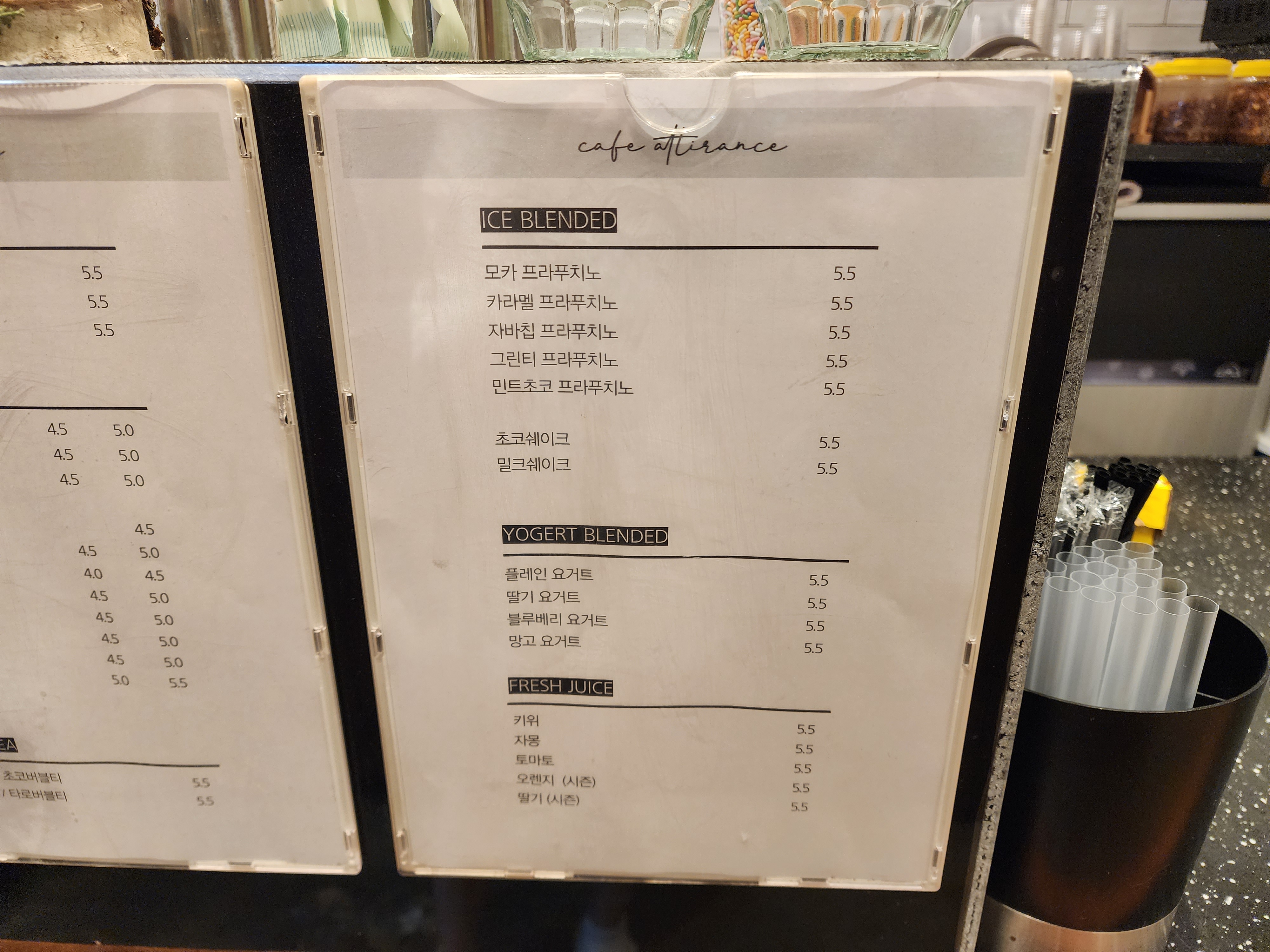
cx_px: 635
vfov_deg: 58.9
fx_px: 844
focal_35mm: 23
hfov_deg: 73.9
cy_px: 476
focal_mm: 6.4
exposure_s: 1/120
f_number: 1.8
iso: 640
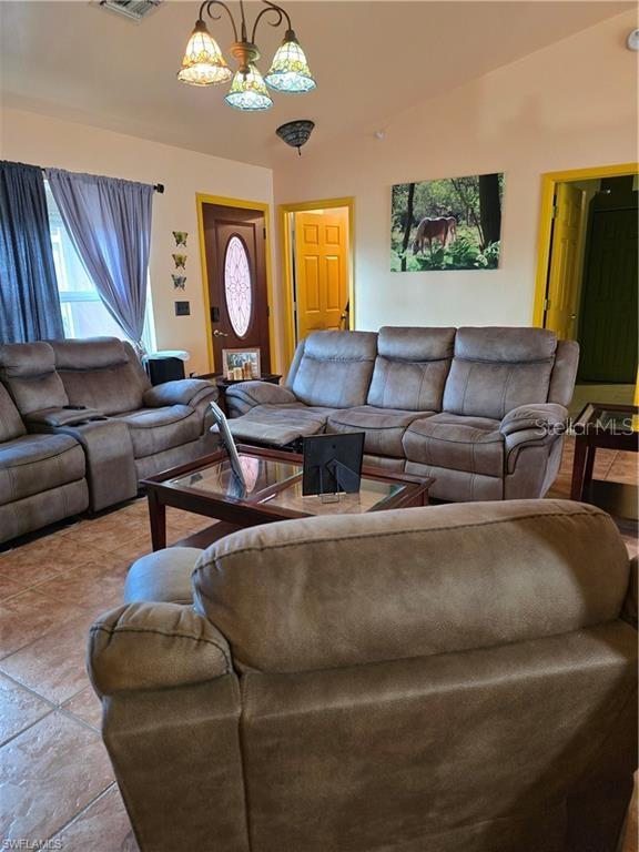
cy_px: 426
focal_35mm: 23
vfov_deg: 73.9
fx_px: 566
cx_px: 320
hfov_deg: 58.9
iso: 800
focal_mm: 6.3
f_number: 1.7
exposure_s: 1/120
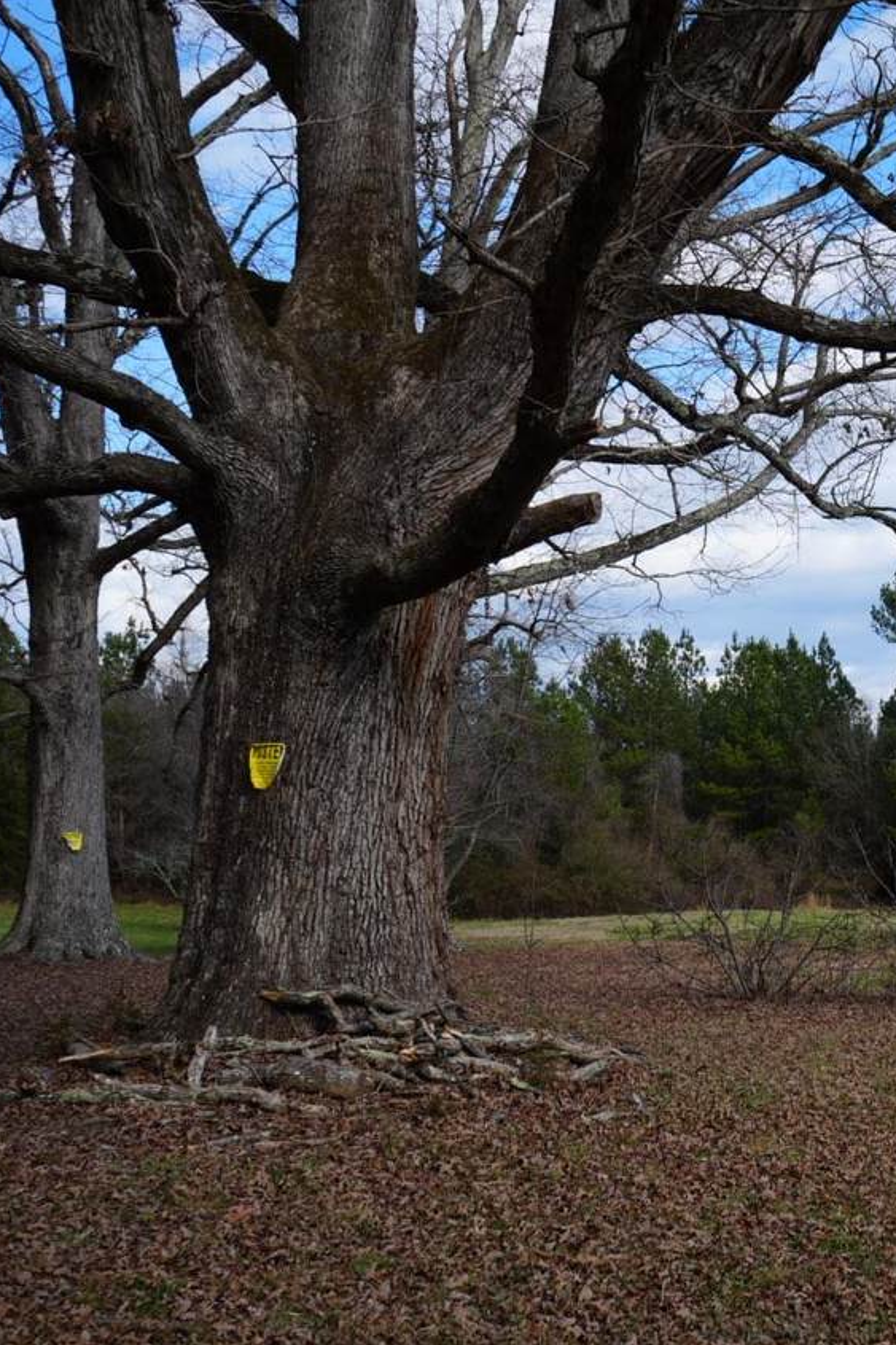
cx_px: 977
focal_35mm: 47
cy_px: 679
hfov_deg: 26.5
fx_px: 1755
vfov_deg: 41.9
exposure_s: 1/125
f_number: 9
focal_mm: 31
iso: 100
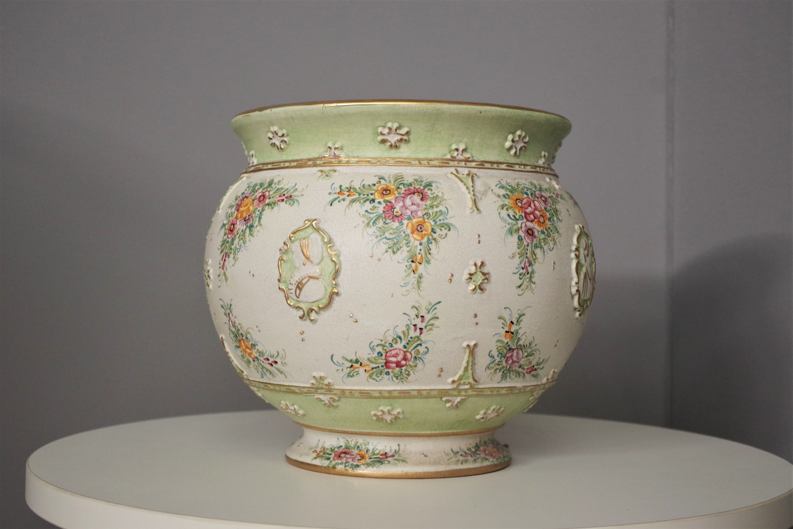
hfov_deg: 35.1
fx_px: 1255
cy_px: 264
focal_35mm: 57
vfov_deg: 23.8
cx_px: 396
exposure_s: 1/160
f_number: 4.5
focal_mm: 37.5
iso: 1600
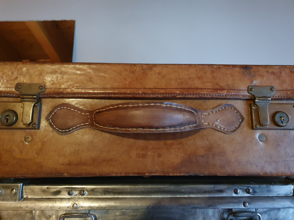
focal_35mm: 26
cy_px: 110
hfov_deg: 67.3
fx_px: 221
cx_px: 147
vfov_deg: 53.1
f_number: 1.5
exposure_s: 1/20
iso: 640
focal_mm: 4.32
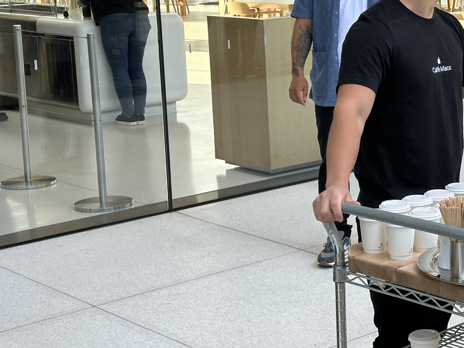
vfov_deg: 16.9
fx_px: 1166
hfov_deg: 22.0
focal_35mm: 87
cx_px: 419
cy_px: 131
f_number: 1.78
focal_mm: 6.86
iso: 64
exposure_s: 1/358
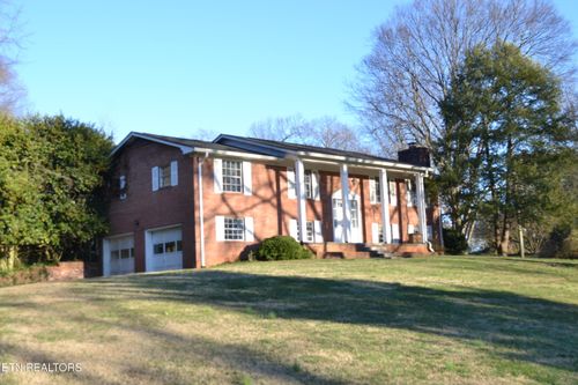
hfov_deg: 43.6
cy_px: 192
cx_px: 289
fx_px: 722
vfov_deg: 29.8
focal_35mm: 45
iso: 125
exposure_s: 1/125
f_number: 5.6
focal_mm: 30
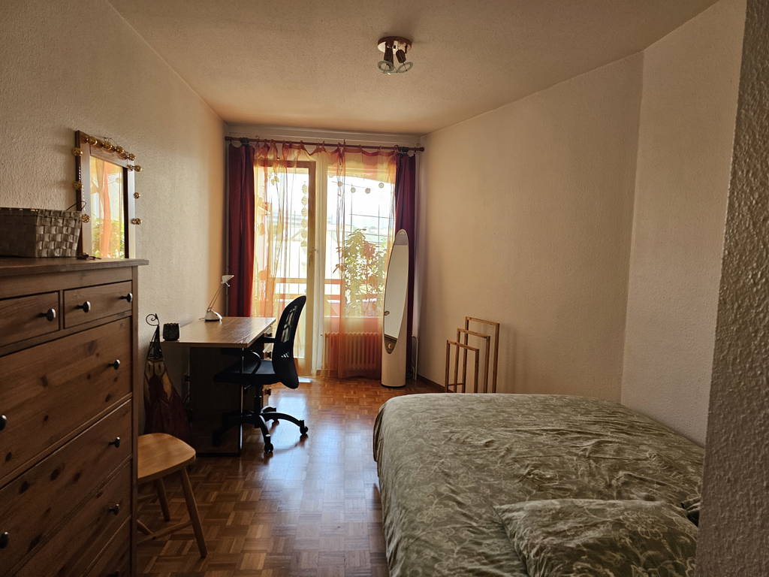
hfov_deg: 73.9
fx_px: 511
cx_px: 384
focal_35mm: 23
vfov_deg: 58.9
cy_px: 288
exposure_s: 1/120
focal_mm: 6.3
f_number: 1.7
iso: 250
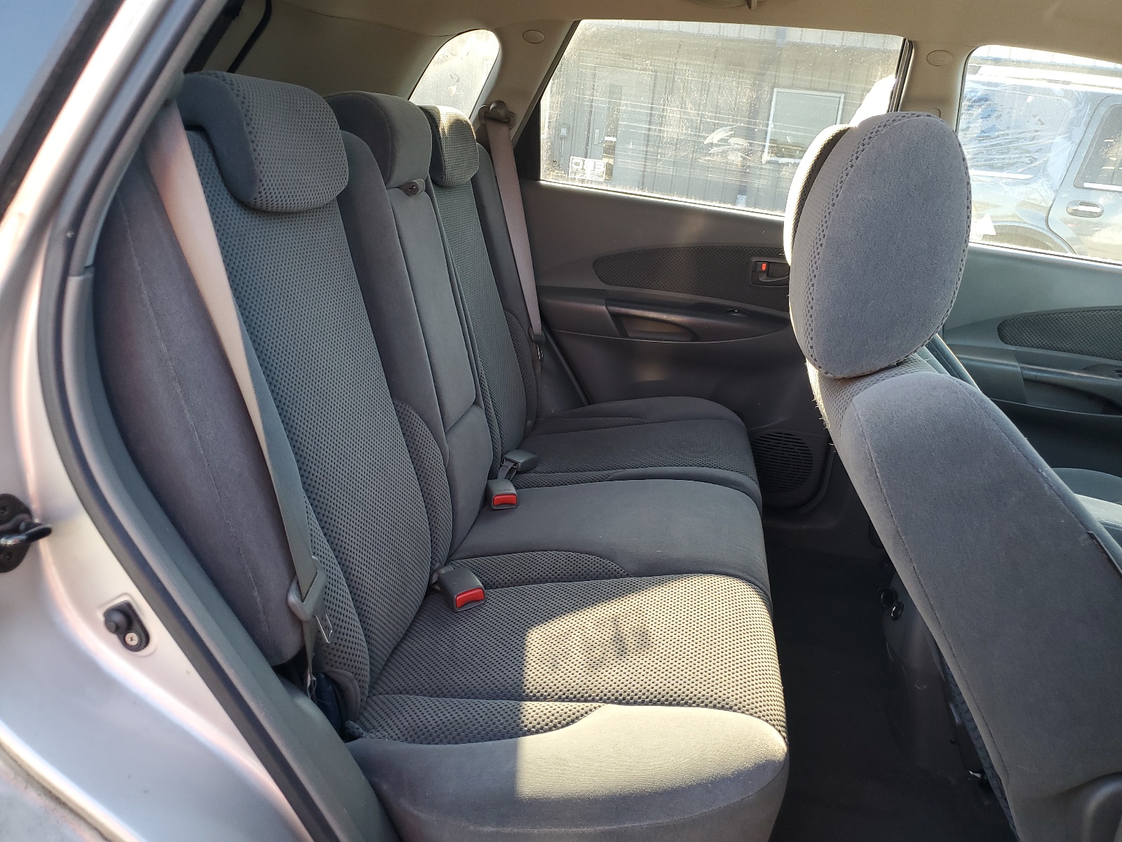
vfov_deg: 53.1
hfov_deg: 67.3
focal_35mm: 26
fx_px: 843
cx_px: 561
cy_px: 421
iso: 56
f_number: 1.5
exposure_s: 1/120
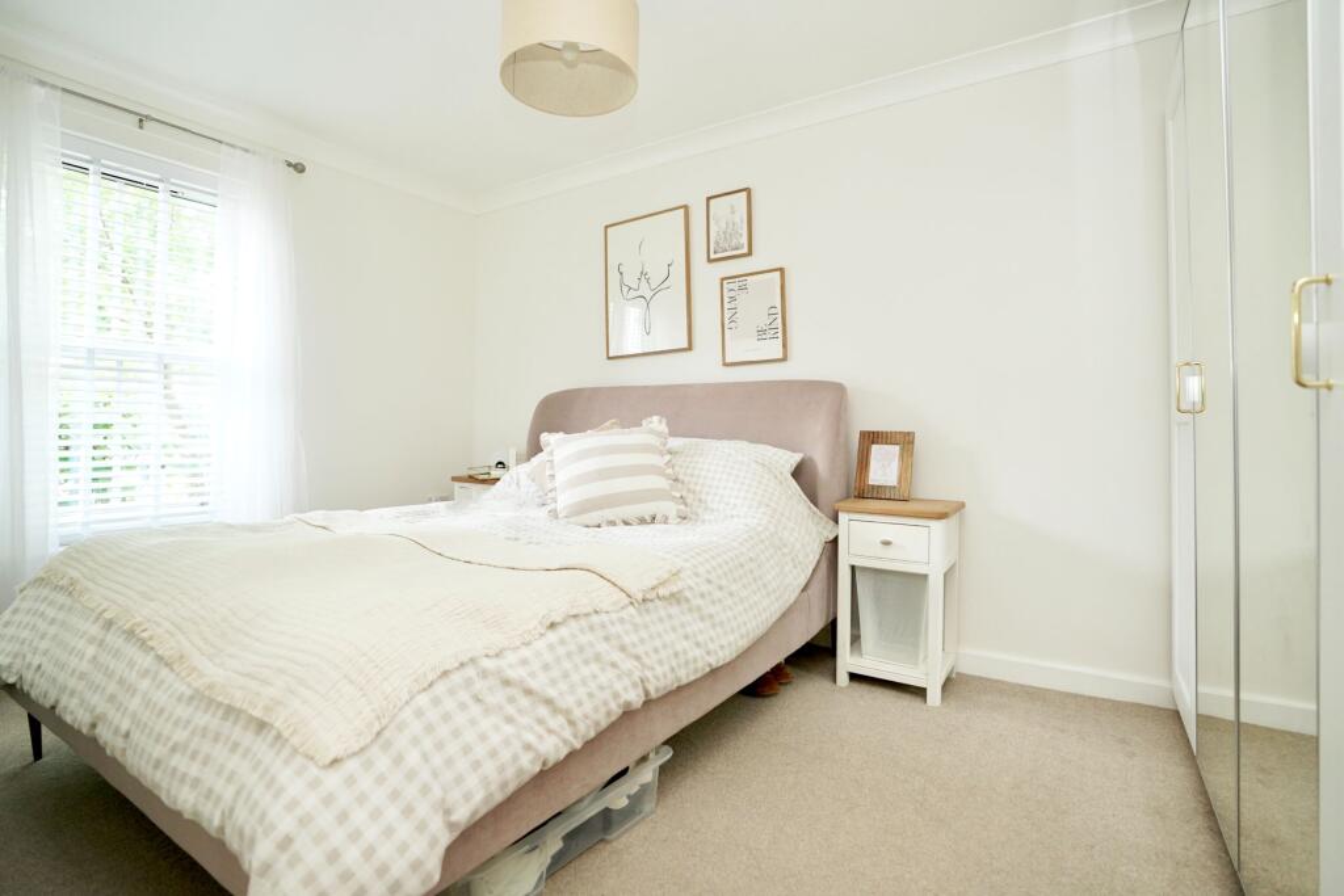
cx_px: 672
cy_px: 448
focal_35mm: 16
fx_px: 597
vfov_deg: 73.8
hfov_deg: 96.7
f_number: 3.2
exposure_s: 1/160
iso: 1600
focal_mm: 16
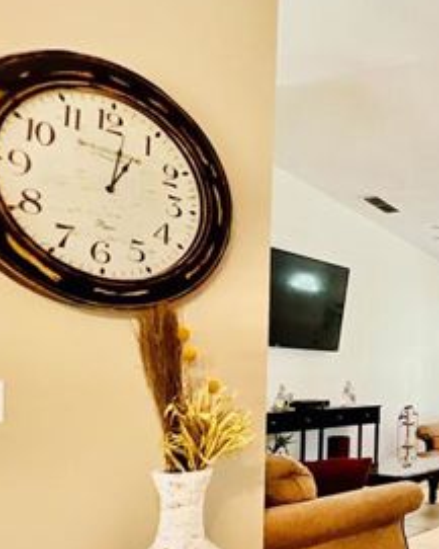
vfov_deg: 52.8
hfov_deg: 31.5
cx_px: 600
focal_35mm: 33
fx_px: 536
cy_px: 379
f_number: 1.8
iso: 160
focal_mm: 1.57
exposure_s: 1/60
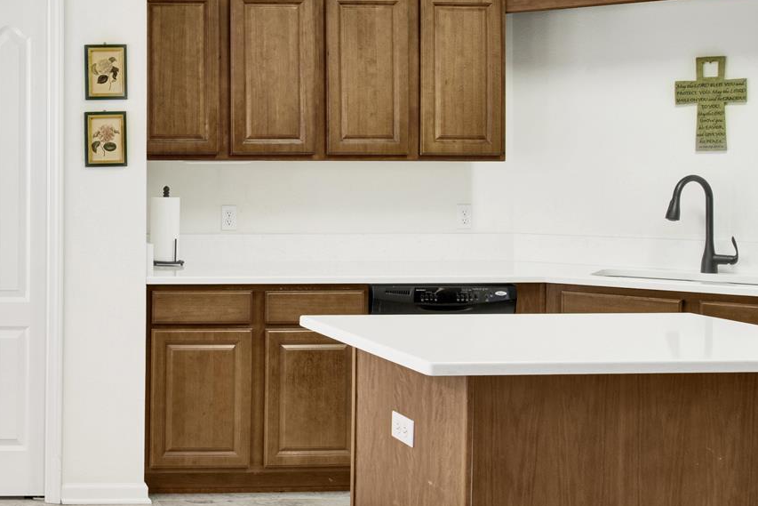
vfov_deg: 27.9
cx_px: -105
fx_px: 1011
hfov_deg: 34.6
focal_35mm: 48
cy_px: 158
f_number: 11
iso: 200
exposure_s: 1/3
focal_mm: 20
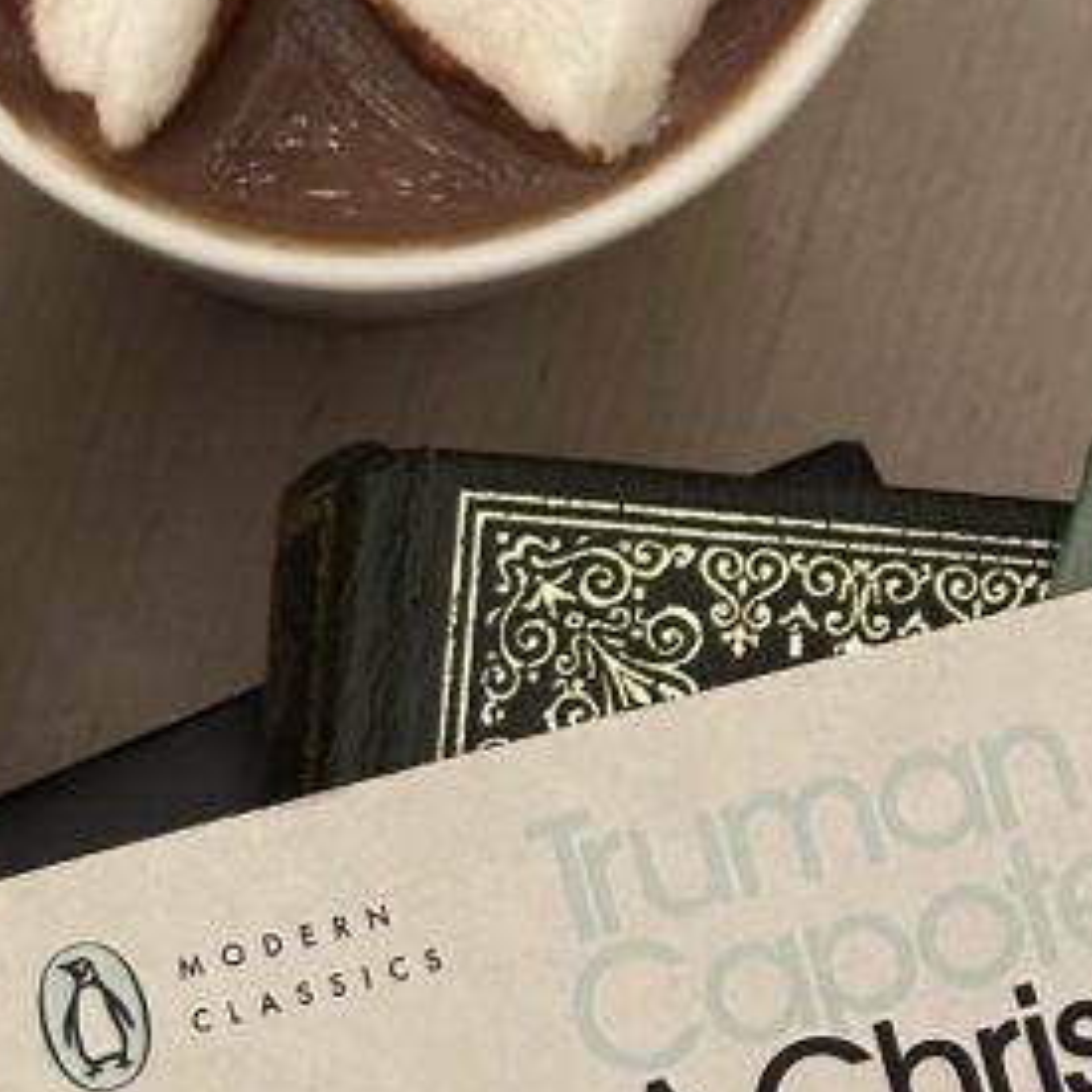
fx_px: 5639
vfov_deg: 11.0
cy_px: 1112
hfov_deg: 11.0
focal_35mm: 158
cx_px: 203
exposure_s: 1/25
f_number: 1.78
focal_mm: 6.86
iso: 500
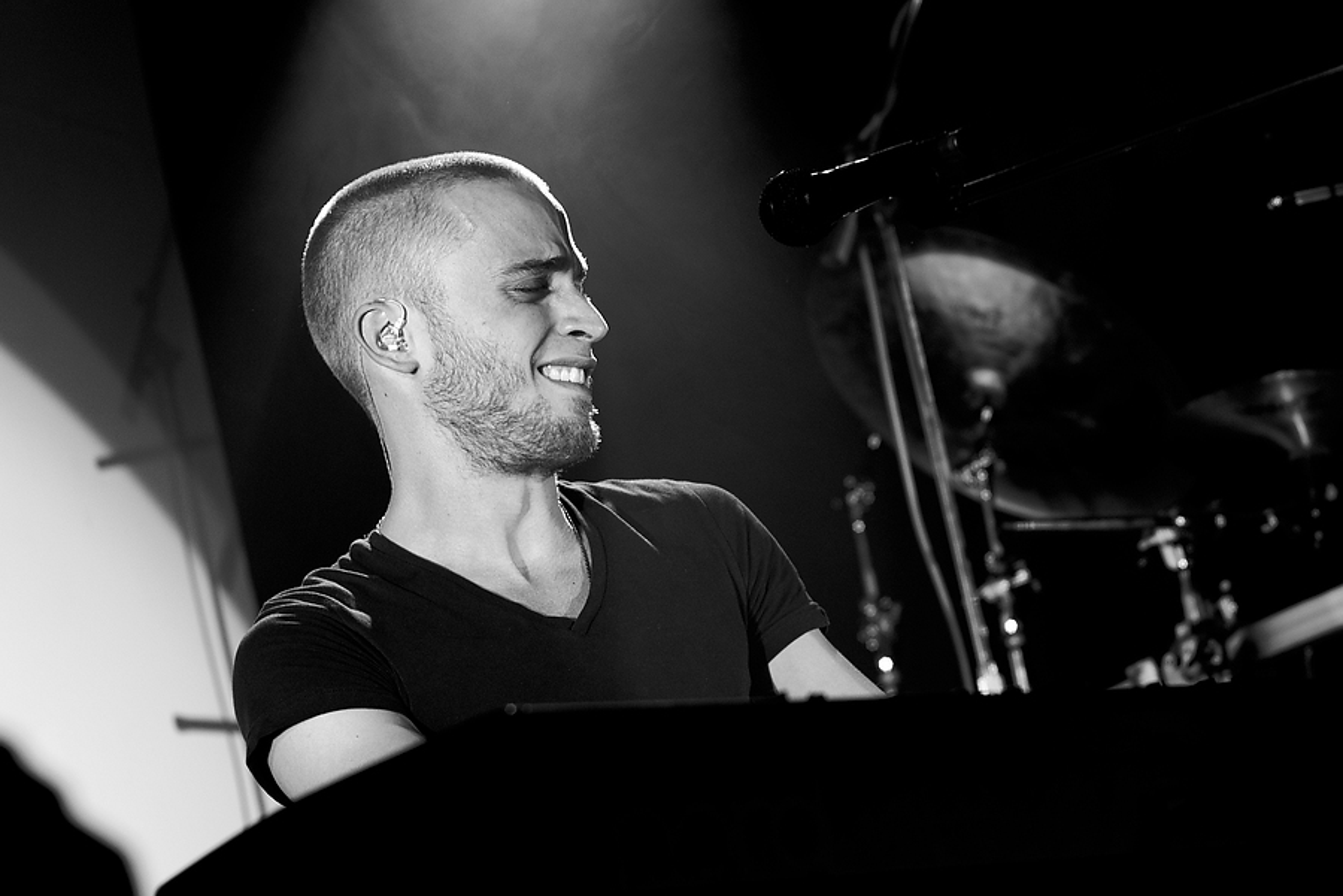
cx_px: 672
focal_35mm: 75
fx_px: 2798
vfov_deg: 18.2
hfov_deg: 27.0
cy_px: 448
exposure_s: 1/320
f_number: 2.5
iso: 200
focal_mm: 50
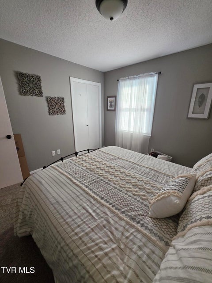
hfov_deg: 89.9
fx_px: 106
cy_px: 142
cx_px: 106
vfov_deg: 106.2
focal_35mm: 13
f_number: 1.9
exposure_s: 1/120
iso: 100
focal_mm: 2.2
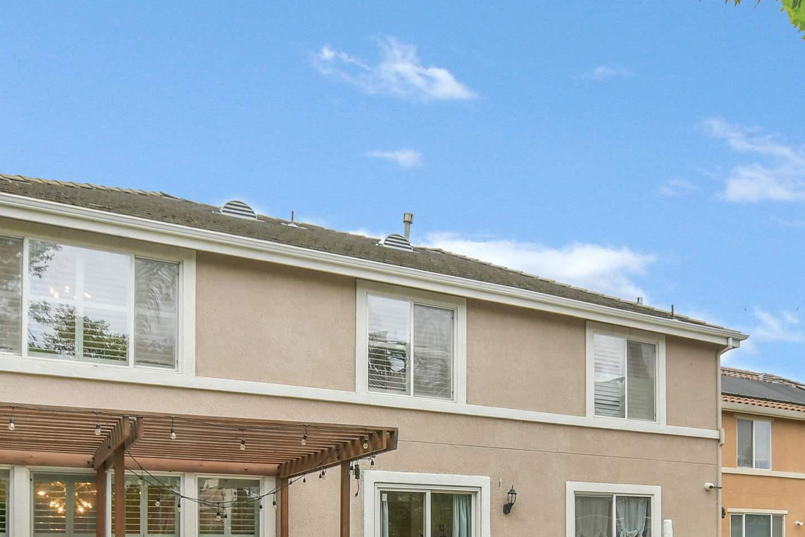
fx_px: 715
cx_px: 513
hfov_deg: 57.8
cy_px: 569
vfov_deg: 35.9
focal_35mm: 32
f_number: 5.6
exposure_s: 1/125
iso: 200
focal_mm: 10
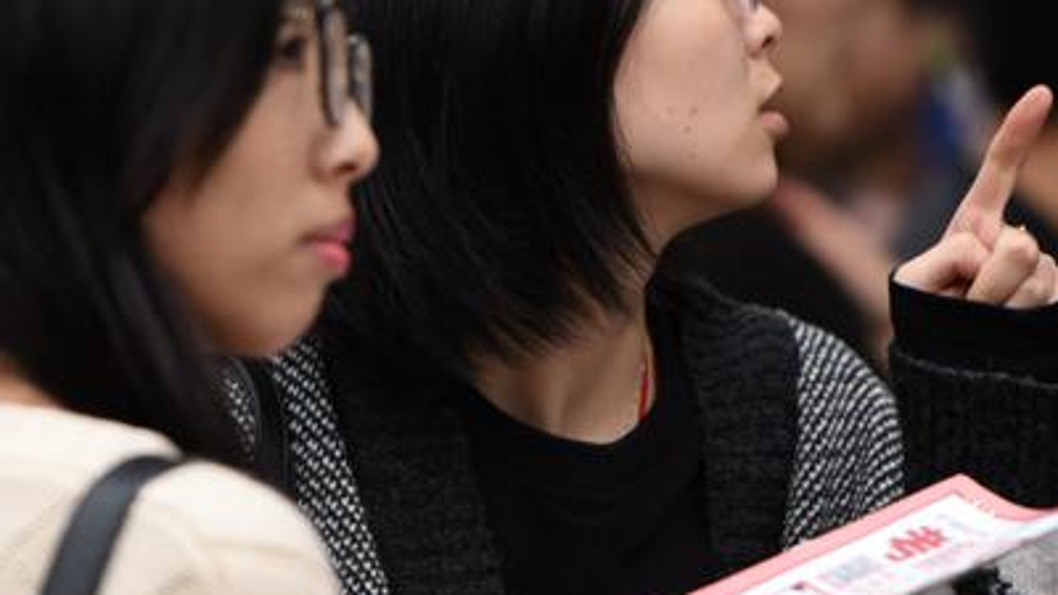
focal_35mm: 335
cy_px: 138
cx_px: 339
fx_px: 9398
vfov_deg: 3.6
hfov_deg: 6.4
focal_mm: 200
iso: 640
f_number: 2.8
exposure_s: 1/1250
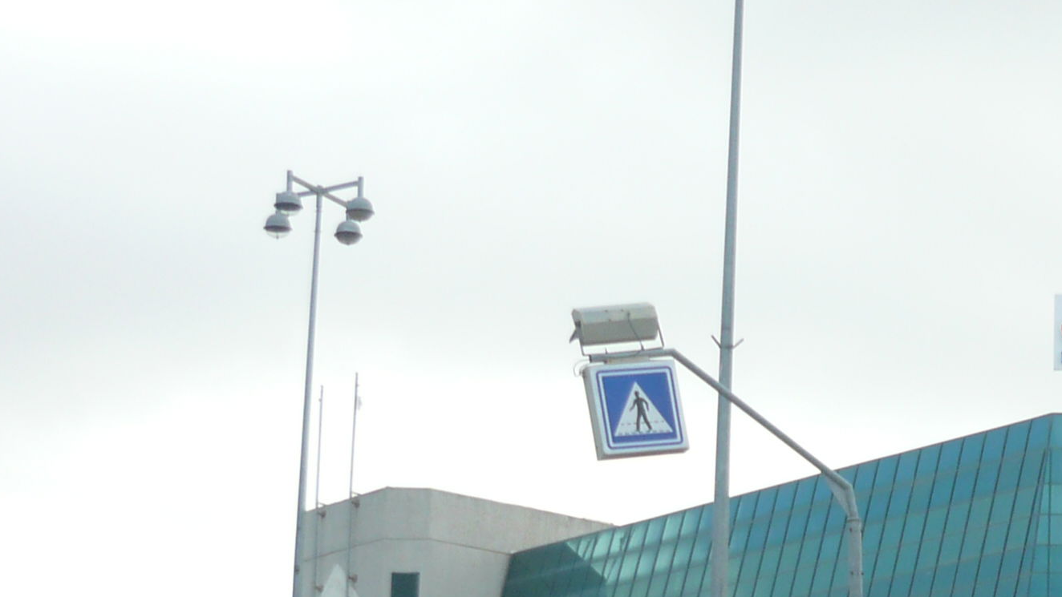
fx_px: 3323
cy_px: 729
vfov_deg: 10.1
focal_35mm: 118
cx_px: 981
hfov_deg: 17.8
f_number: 3
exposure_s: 1/500
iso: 100
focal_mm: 7.2
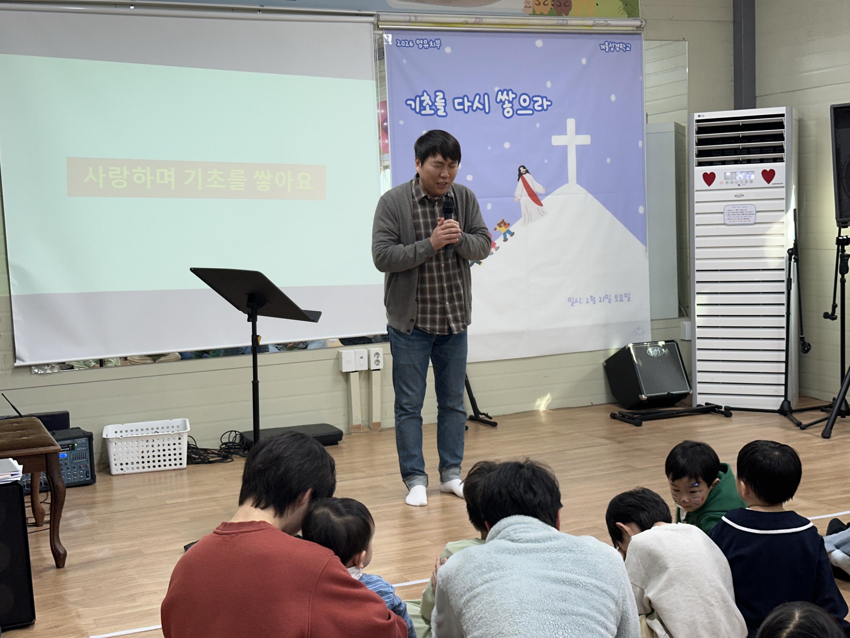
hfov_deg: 39.7
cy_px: 319
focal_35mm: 48
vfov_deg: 30.3
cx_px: 425
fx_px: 1179
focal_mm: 6.86
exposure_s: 1/60
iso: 64
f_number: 1.78
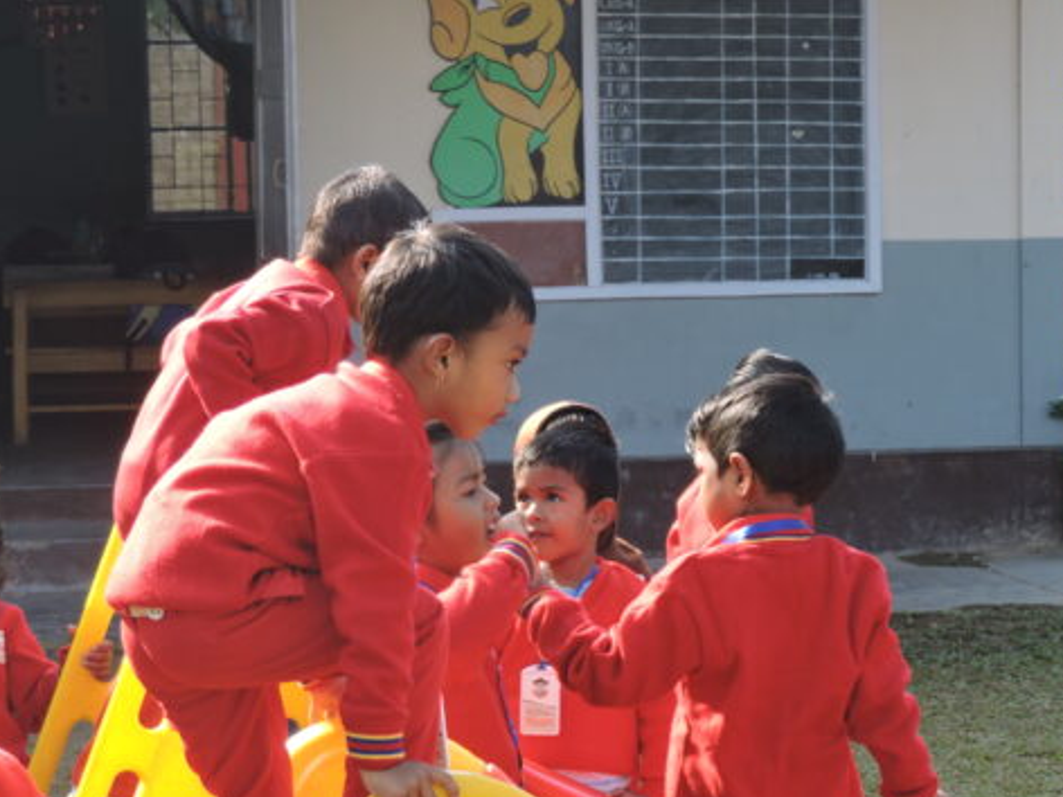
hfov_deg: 16.1
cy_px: 574
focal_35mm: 122
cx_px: 541
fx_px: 3746
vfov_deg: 12.1
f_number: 3.9
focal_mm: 13.4
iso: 100
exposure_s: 1/160
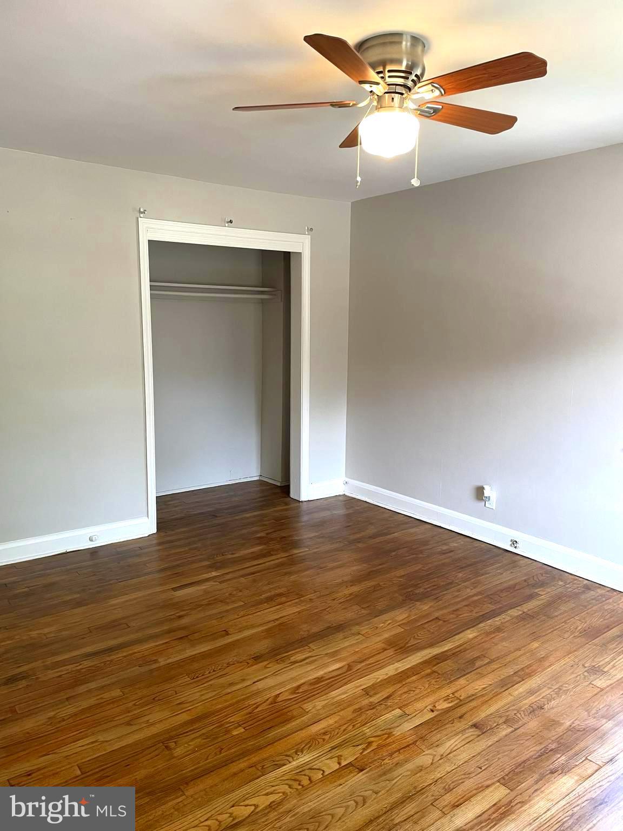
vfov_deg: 67.3
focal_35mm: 26
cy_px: 416
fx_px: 624
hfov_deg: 53.1
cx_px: 312
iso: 80
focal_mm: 4.2
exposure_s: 1/60
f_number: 1.6
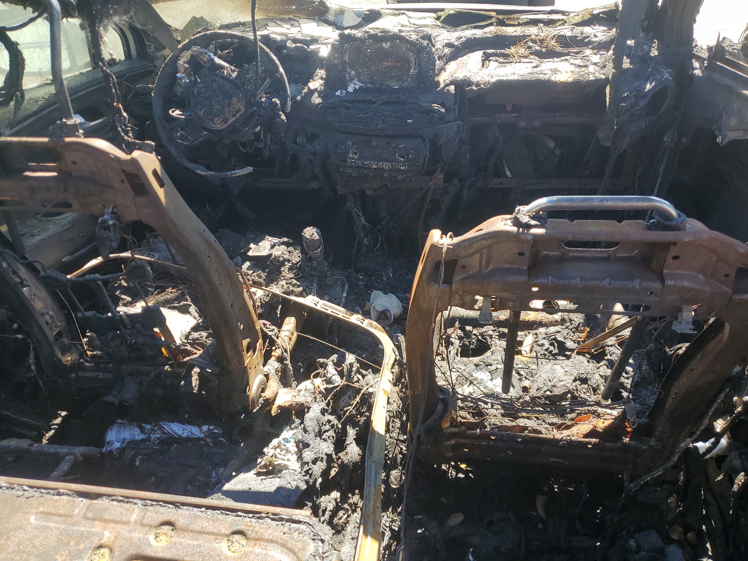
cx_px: 374
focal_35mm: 26
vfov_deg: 53.1
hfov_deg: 67.3
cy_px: 280
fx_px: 562
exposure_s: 1/357
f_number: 1.5
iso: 50
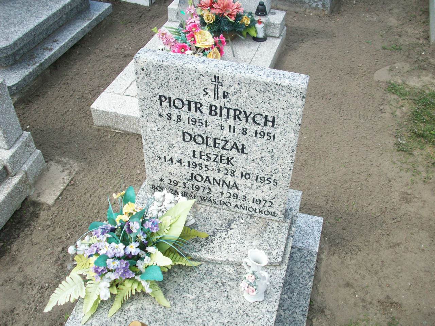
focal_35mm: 37
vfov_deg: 38.7
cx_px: 218
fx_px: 465
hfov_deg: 50.1
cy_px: 163
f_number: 2.8
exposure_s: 1/719
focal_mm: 6.2
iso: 80
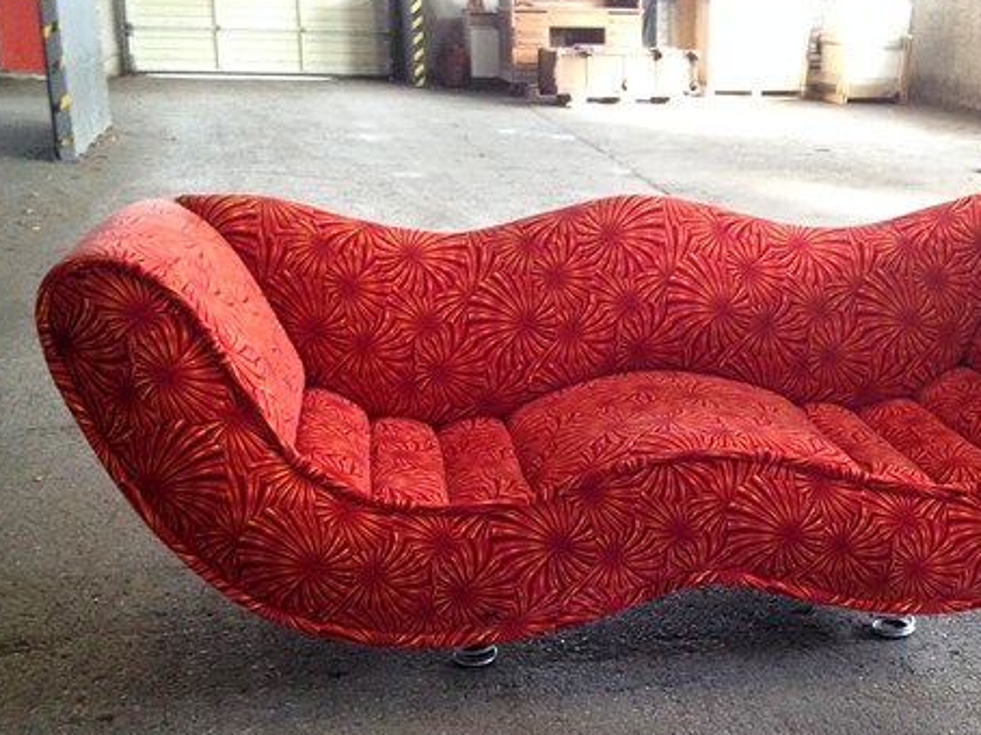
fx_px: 1530
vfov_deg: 26.8
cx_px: 659
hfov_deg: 35.2
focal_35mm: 54
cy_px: 505
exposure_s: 1/20
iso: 200
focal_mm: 4.28
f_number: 2.4
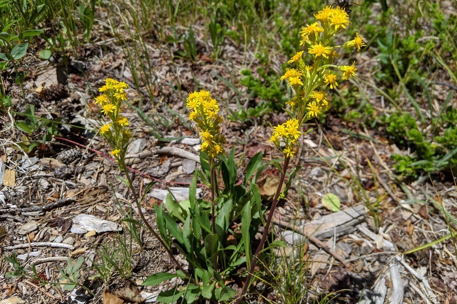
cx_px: 224
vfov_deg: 44.8
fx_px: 368
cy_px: 129
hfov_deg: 63.7
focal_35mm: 29
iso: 48
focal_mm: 4.44
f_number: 1.8
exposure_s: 1/3906
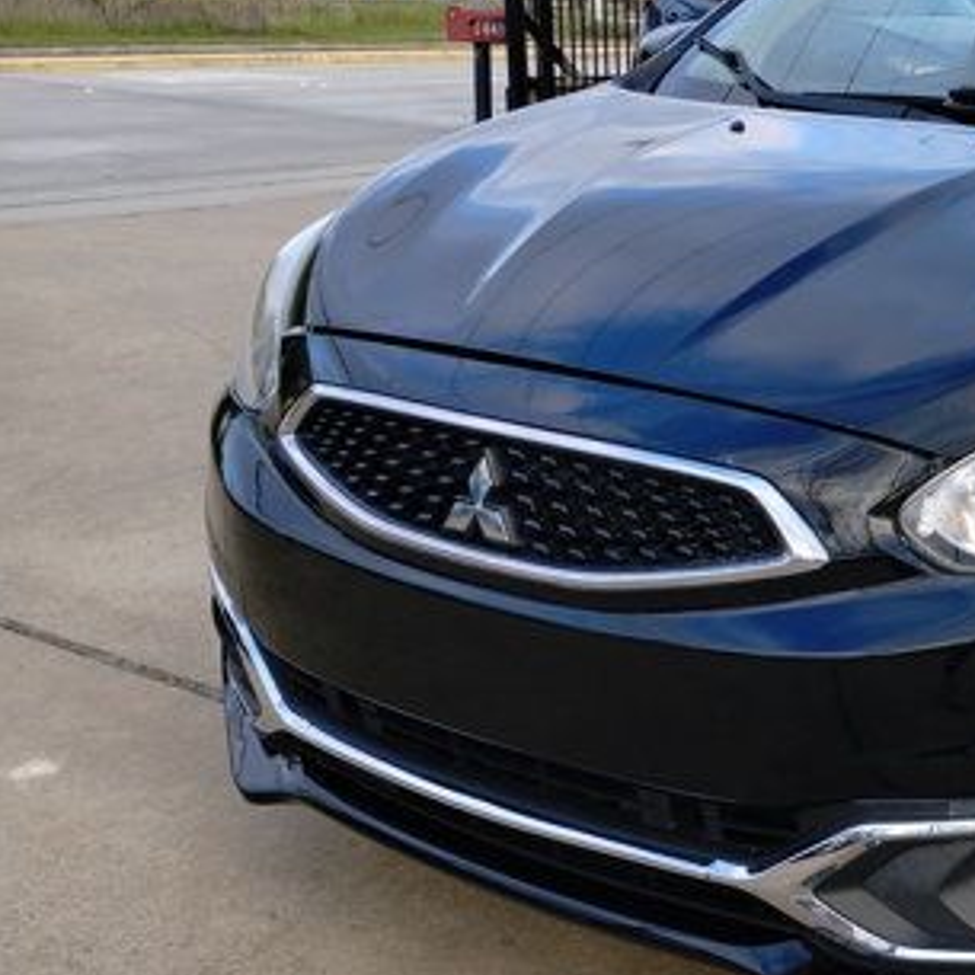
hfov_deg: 30.1
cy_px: 416
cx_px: 1017
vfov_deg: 32.7
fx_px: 1657
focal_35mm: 52
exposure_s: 1/130
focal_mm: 4.27
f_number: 1.8
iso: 100
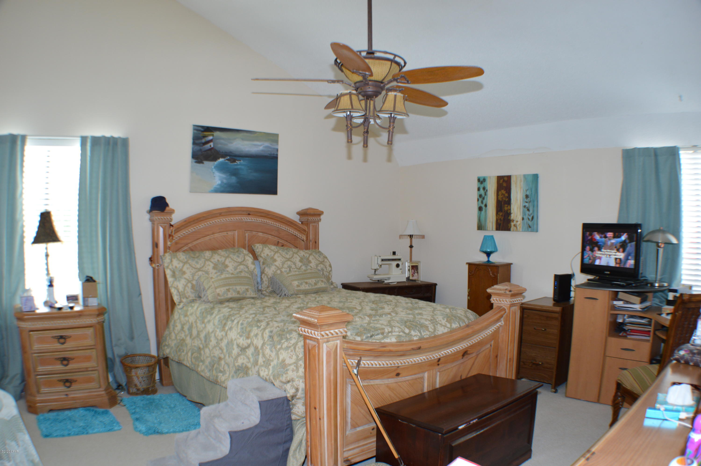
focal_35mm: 36
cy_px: 233
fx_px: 700
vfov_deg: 36.8
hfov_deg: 53.2
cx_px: 350
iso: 400
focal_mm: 24
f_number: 4
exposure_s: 1/20
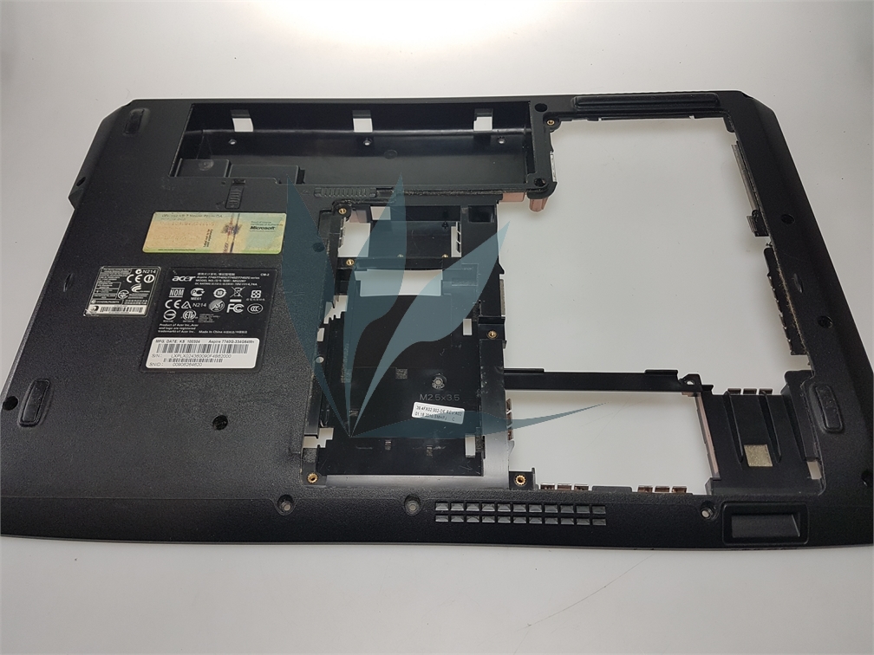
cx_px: 437
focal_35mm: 26
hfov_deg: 67.3
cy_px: 328
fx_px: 656
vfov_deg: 53.1
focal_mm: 4.2
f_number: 1.7
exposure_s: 1/100
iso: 50
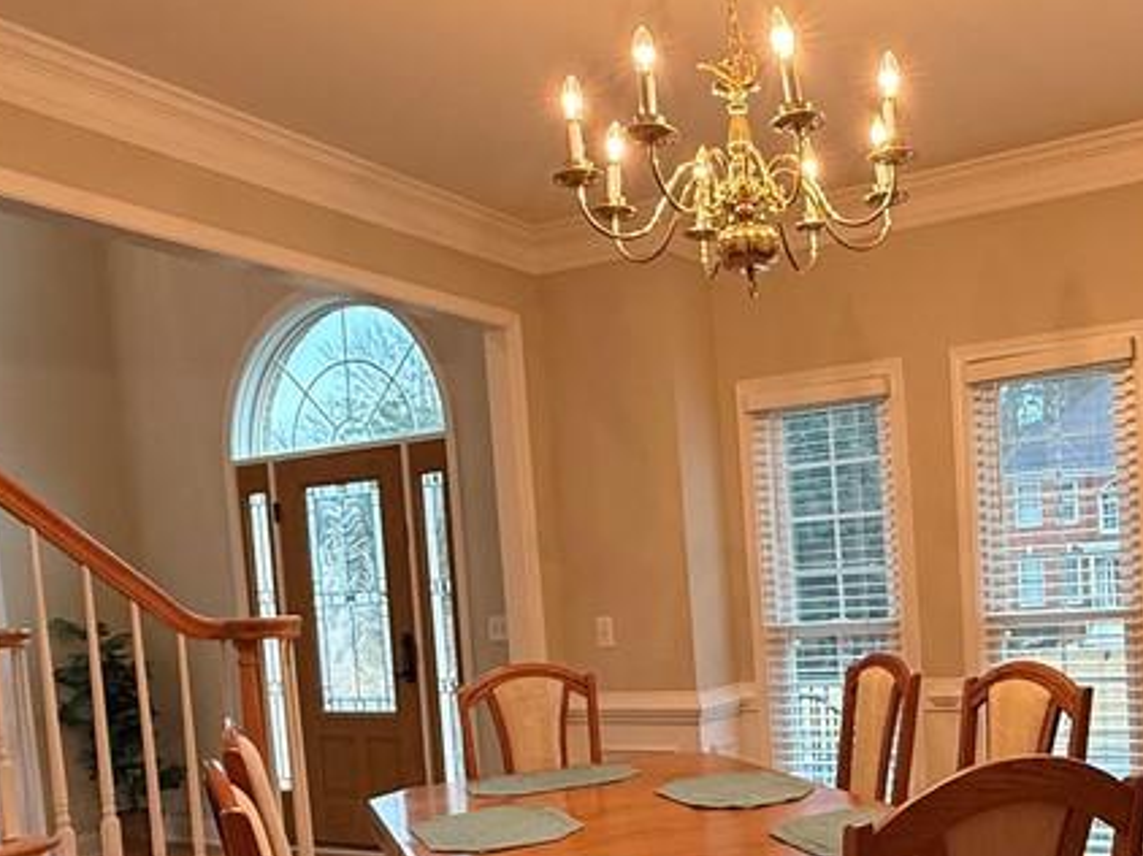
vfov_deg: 40.6
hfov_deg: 51.5
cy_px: 639
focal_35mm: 34
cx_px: 869
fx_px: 1122
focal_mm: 2.22
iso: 250
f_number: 2.2
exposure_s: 1/60
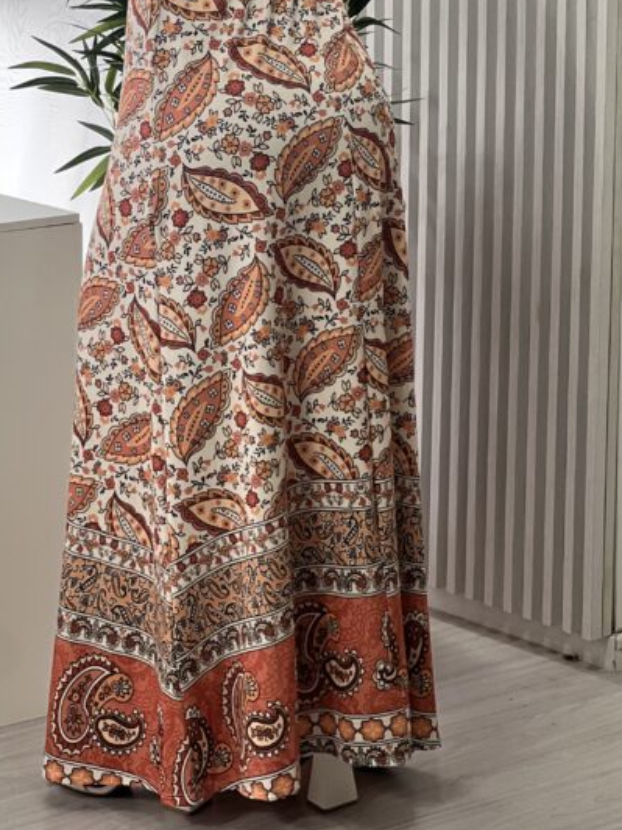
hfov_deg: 11.0
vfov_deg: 14.5
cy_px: 180
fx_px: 3234
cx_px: 242
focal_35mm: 135
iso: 80
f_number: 2.8
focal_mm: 9
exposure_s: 1/120
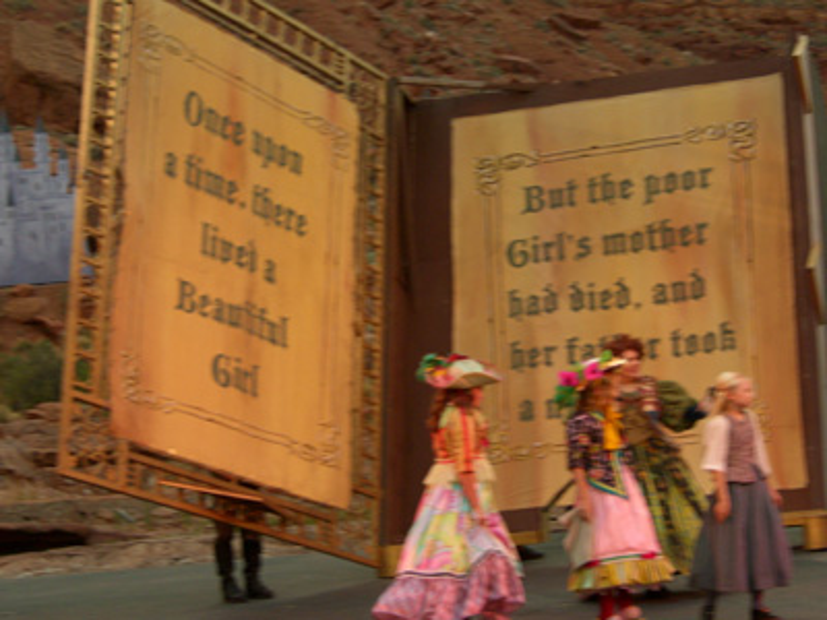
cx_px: 414
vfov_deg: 15.9
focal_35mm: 93
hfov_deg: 21.1
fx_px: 2222
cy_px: 310
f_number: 4.8
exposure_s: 1/60
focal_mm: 19.4
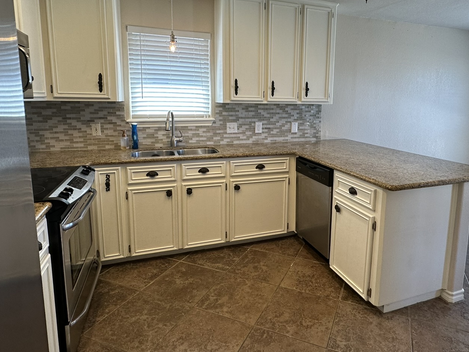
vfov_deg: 58.4
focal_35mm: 23
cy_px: 142
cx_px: 269
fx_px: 312
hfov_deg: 73.5
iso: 100
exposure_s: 1/120
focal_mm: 2.22
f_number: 2.2
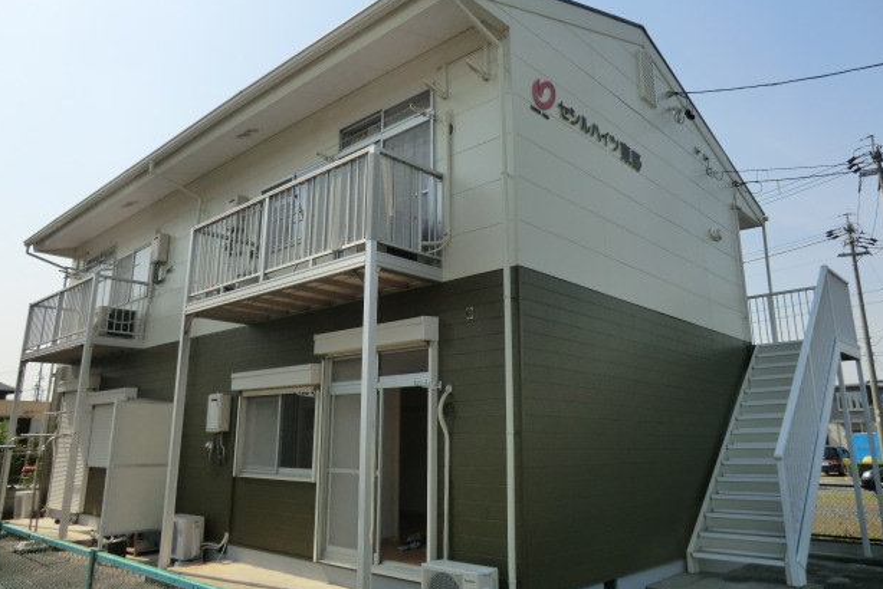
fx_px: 638
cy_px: 270
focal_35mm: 26
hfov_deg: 69.4
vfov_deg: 49.6
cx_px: 430
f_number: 7.5
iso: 80
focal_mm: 4.3
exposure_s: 1/320
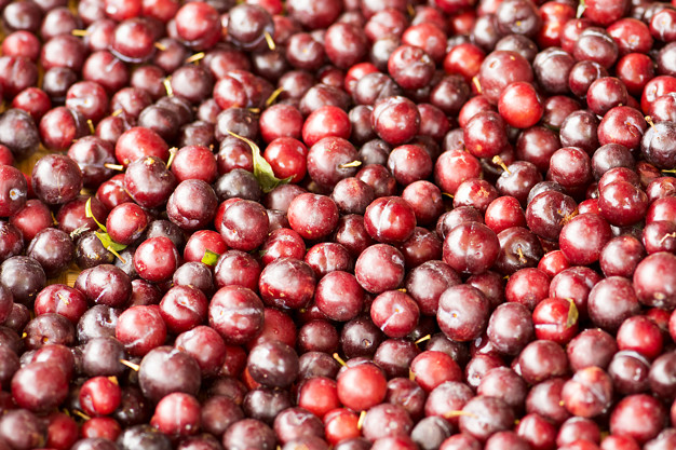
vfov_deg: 8.7
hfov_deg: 13.0
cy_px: 225
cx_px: 338
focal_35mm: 158
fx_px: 2957
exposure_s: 1/90
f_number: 4.8
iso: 400
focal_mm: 105
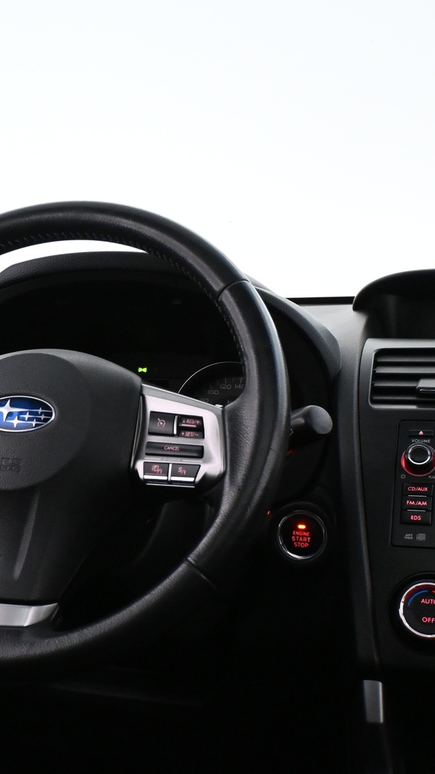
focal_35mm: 57
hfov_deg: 20.4
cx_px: 3
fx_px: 1169
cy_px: 389
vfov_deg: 36.6
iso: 4000
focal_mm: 24
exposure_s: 1/60
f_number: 4.2
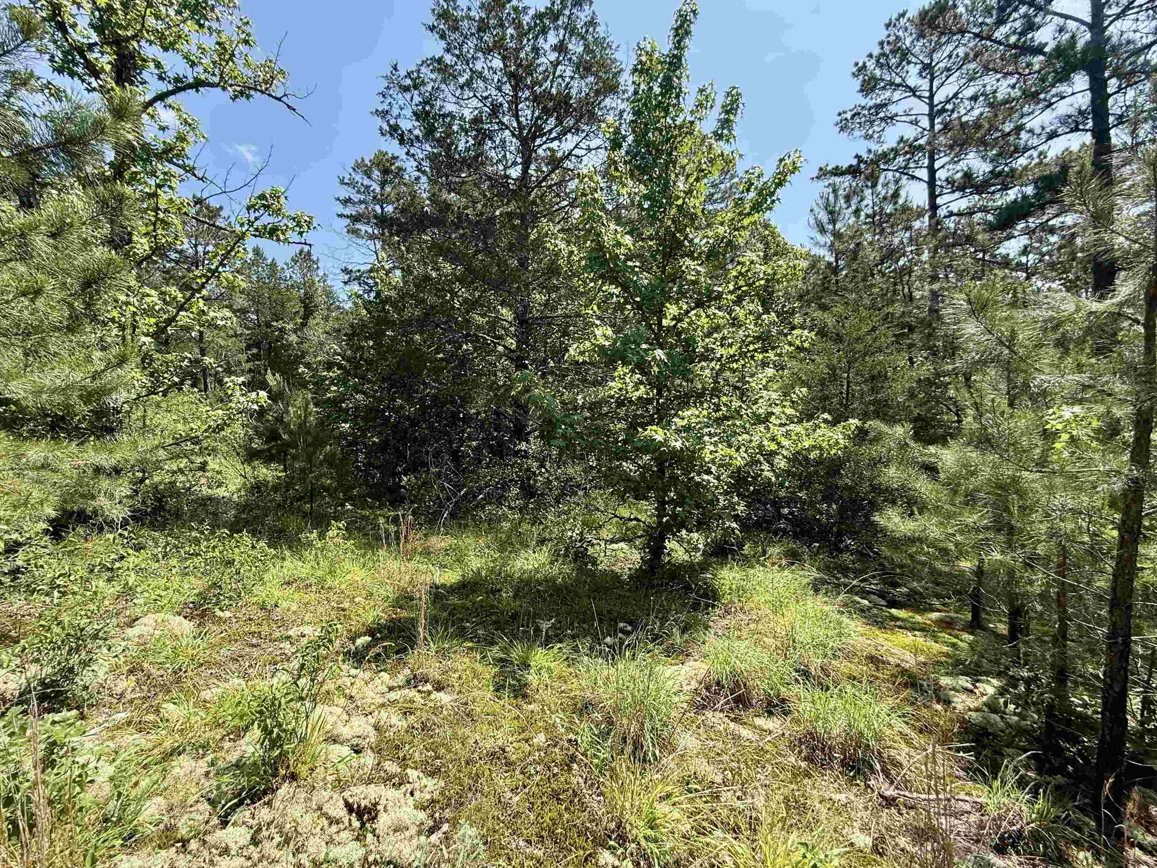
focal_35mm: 15
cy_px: 440
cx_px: 549
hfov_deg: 98.1
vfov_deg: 81.7
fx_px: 501
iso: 50
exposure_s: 1/482
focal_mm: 2.22
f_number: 2.2
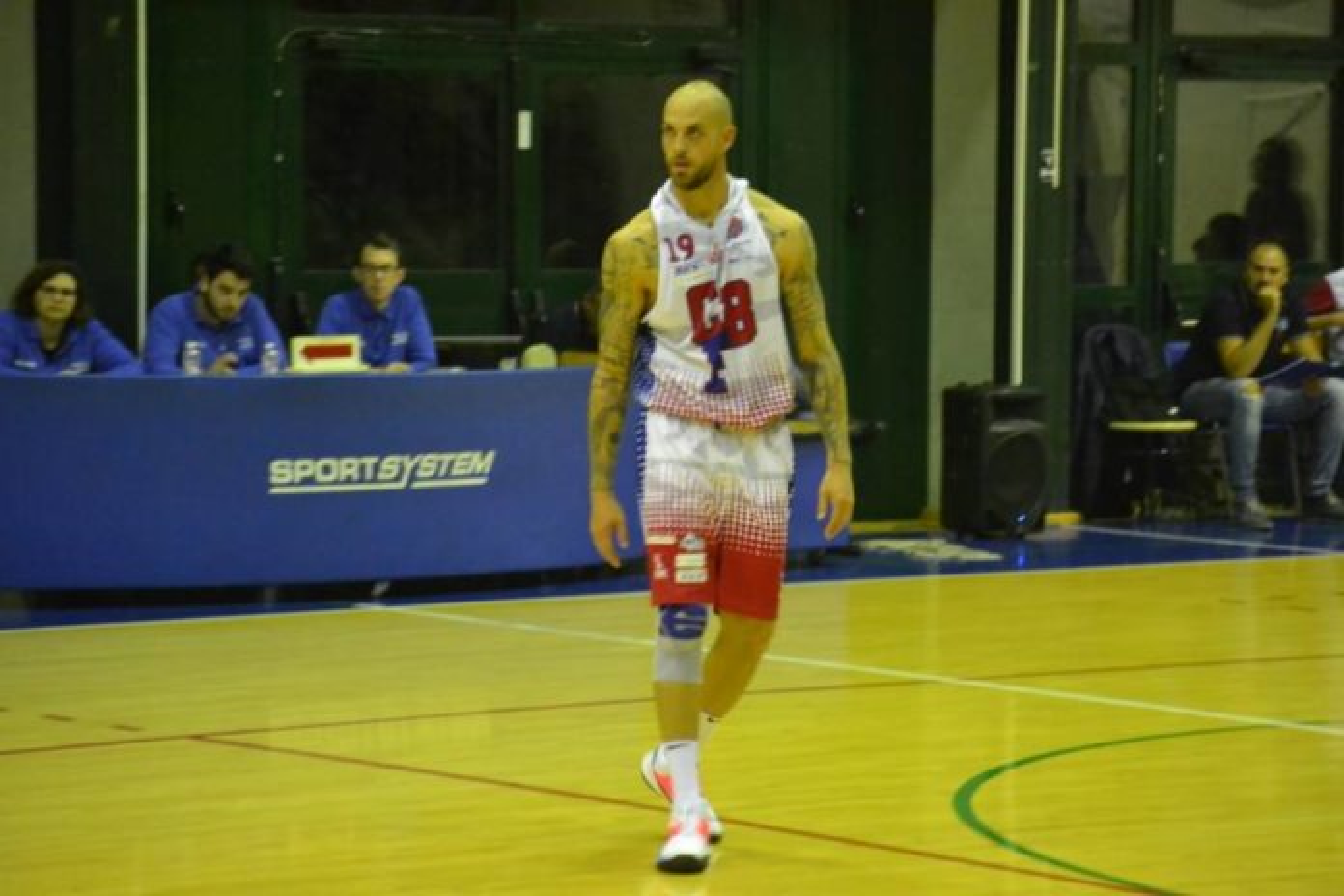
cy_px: 448
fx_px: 5488
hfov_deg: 14.0
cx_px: 672
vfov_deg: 9.3
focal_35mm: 147
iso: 3200
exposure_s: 1/50
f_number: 4.5
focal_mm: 98
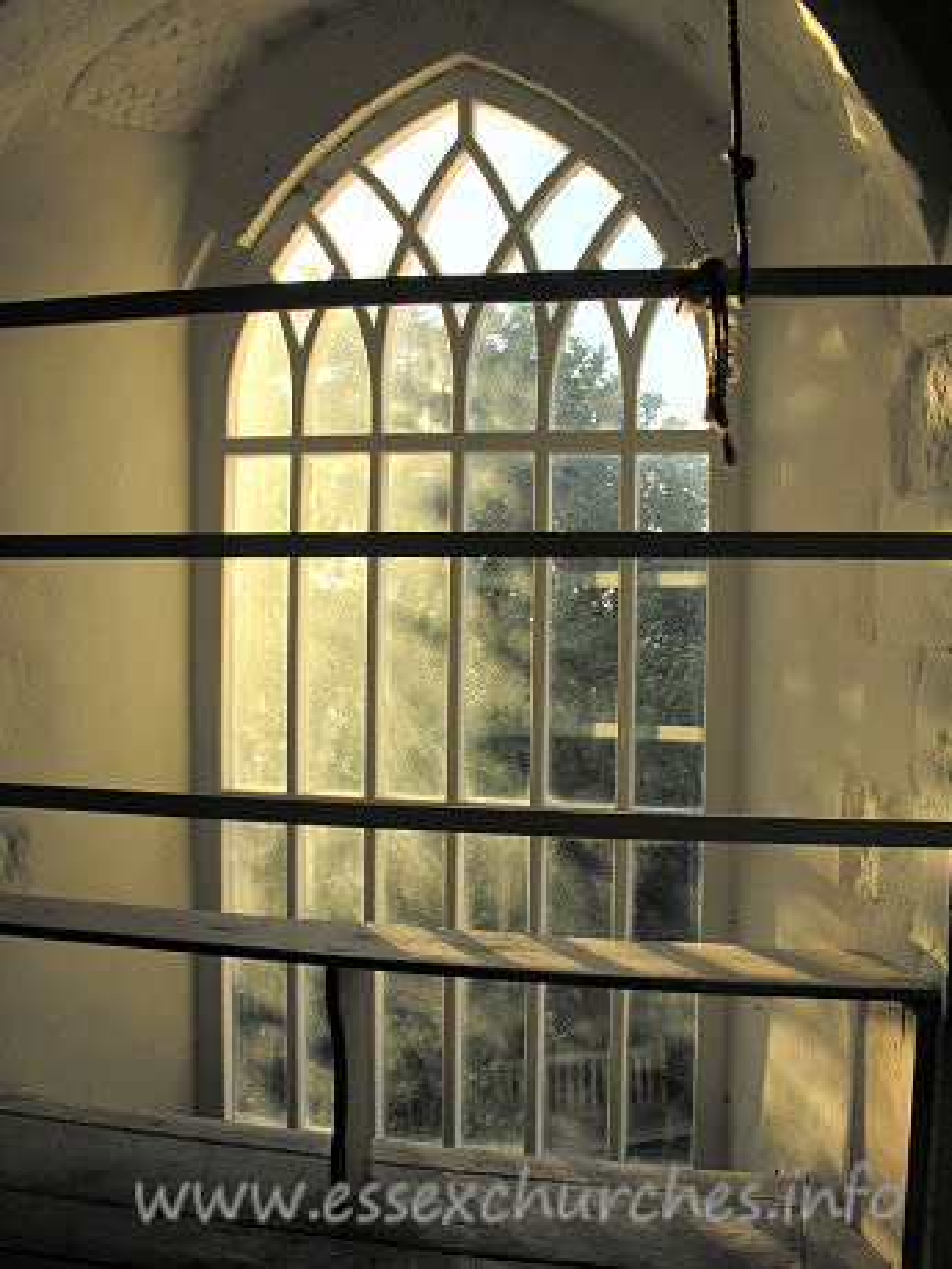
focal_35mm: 35
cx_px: 476
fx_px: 1283
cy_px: 634
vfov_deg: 52.6
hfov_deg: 40.7
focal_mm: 8.9
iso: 50
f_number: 4.5
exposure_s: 1/124
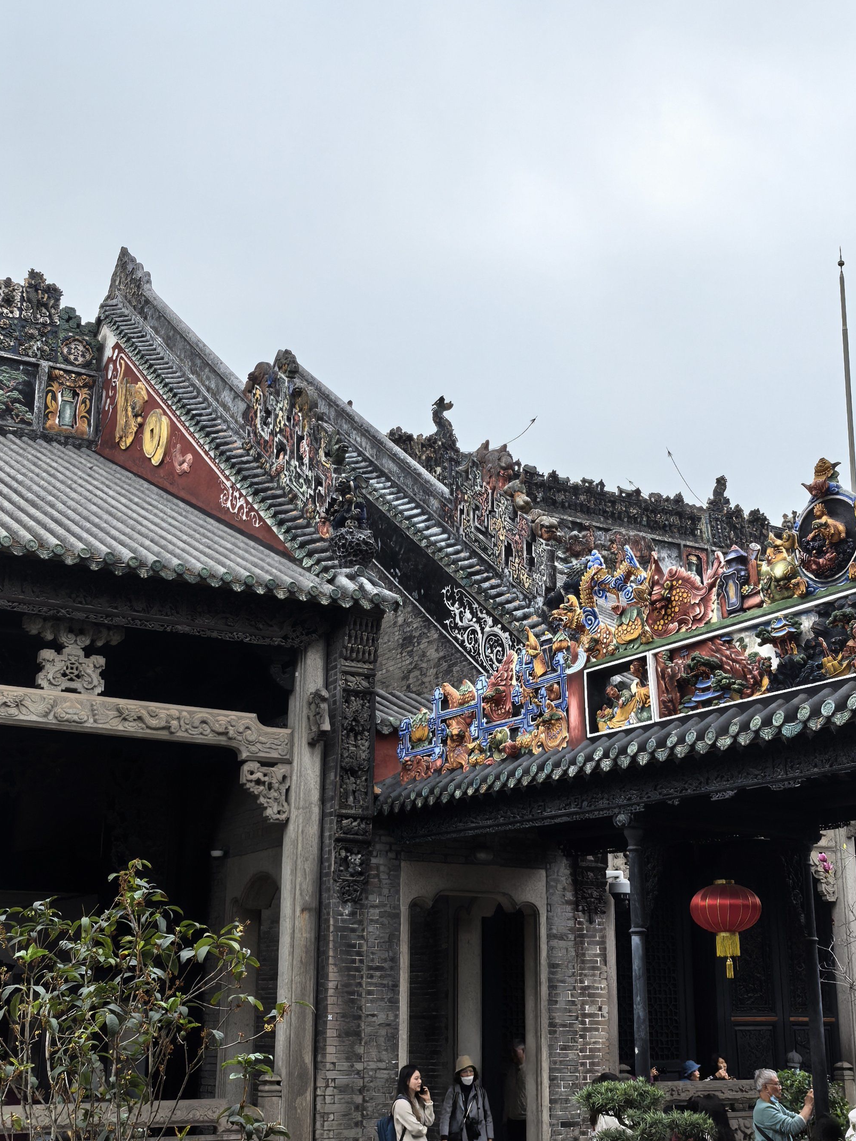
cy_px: 581
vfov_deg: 42.9
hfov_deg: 32.9
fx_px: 1451
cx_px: 426
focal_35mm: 44
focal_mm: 5.75
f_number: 1.4
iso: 50
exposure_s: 1/10000
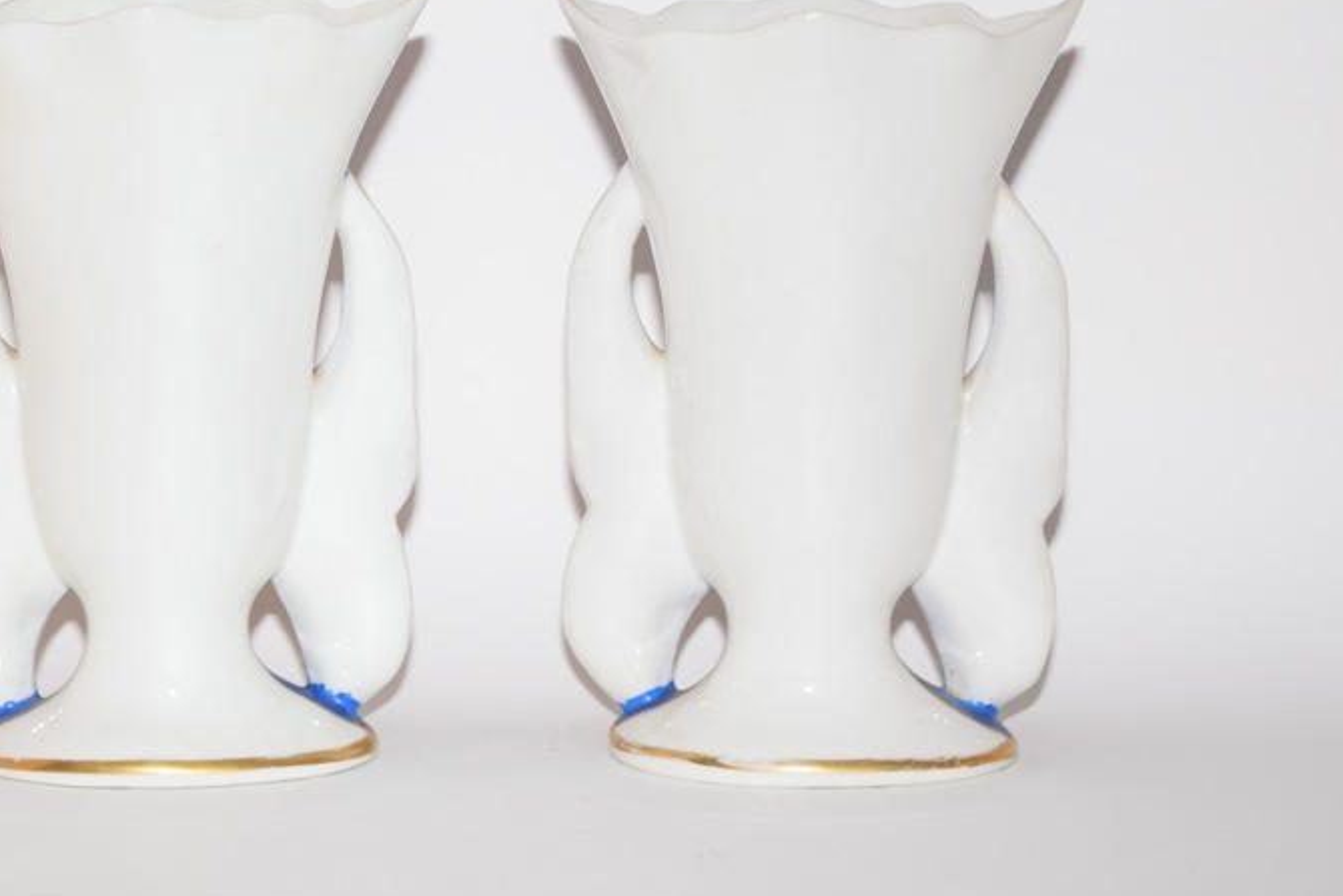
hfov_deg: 19.8
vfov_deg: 13.3
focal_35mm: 103
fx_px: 3843
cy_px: 324
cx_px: 455
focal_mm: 46
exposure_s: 1/60
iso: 800
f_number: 5
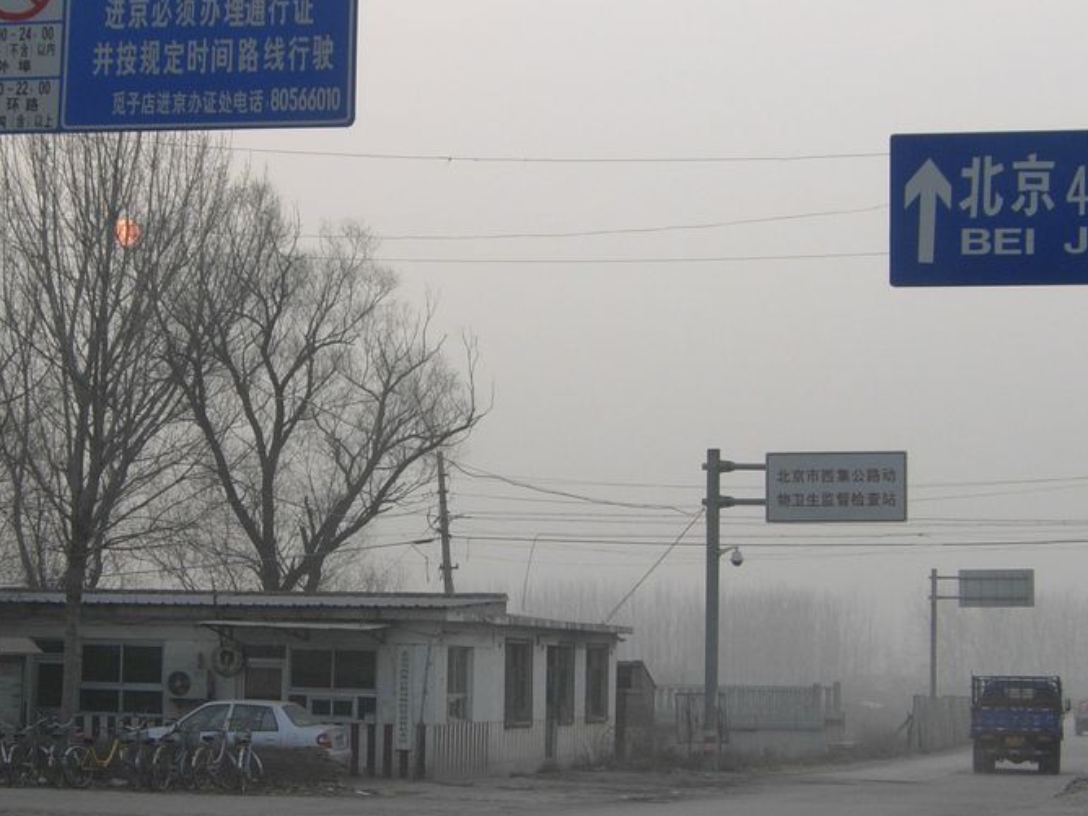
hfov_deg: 21.3
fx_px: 2892
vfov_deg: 16.1
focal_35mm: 92
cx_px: 487
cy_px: 435
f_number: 4.3
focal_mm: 10.1
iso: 50
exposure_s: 1/140
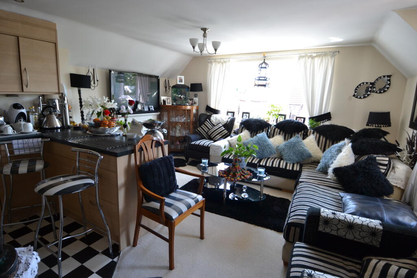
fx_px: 209
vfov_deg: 67.4
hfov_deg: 90.0
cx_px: 208
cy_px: 139
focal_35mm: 18
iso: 400
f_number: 4
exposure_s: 1/60
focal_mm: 12
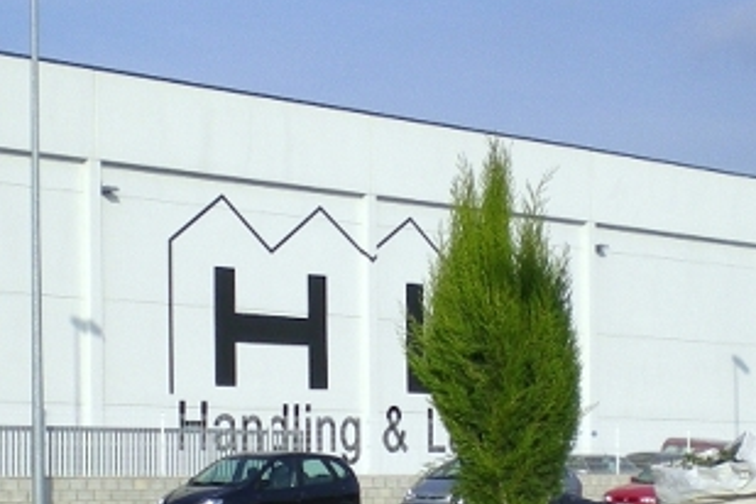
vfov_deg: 11.9
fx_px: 2415
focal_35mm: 115
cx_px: 321
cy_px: 424
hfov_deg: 17.8
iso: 50
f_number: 4.6
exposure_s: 1/556
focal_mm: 6.3
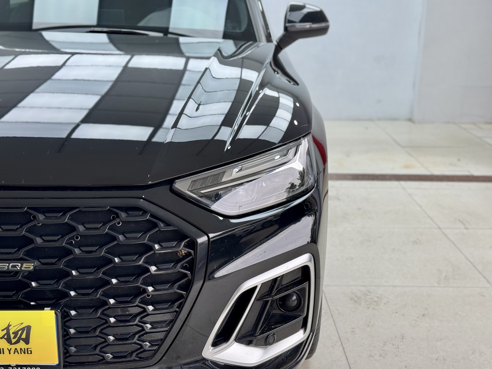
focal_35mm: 48
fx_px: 682
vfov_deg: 30.3
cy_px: 184
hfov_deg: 39.7
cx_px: 246
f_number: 1.78
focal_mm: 6.76
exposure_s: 1/277
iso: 64
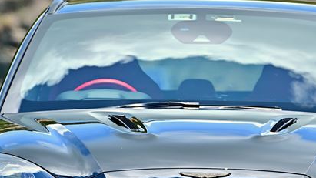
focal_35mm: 509
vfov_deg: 2.4
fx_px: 4264
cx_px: 199
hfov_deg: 4.2
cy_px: 183
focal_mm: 200
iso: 250
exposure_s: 1/1600
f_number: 4.5
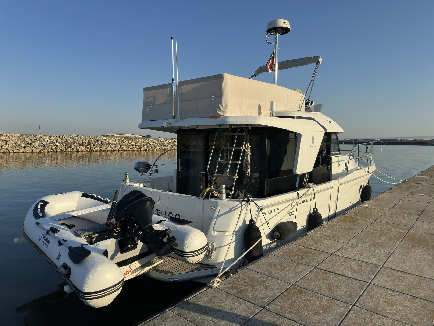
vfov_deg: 56.8
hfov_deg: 71.6
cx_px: 217
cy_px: 163
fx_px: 301
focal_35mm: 24
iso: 100
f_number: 1.78
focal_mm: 6.86
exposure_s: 1/5376
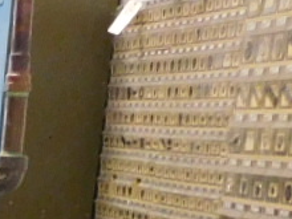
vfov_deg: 7.5
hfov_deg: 10.9
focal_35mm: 167
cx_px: -280
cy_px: 731
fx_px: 1409
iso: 400
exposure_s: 1/20
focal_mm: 4
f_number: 3
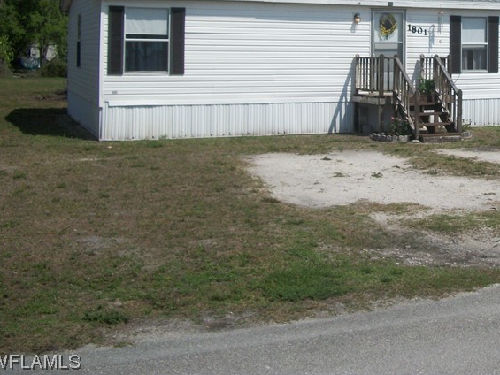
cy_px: 37
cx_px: 427
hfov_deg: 32.0
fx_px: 838
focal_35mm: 58
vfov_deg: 24.5
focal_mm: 5.7
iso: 80
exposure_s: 1/500
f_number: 8.8
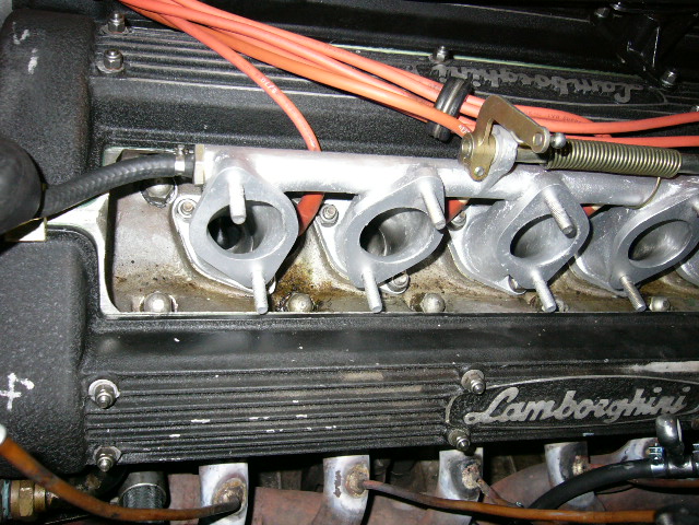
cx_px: 350
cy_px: 262
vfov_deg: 40.7
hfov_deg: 52.6
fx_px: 707
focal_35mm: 35
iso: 200
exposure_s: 1/60
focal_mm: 5.8
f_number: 2.8
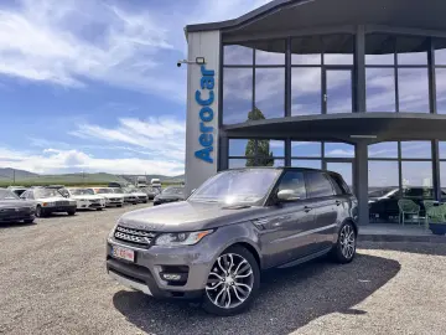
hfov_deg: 71.6
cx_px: 223
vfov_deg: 56.8
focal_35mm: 24
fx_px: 309
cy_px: 168
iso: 80
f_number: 1.78
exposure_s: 1/1339
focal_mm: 6.76
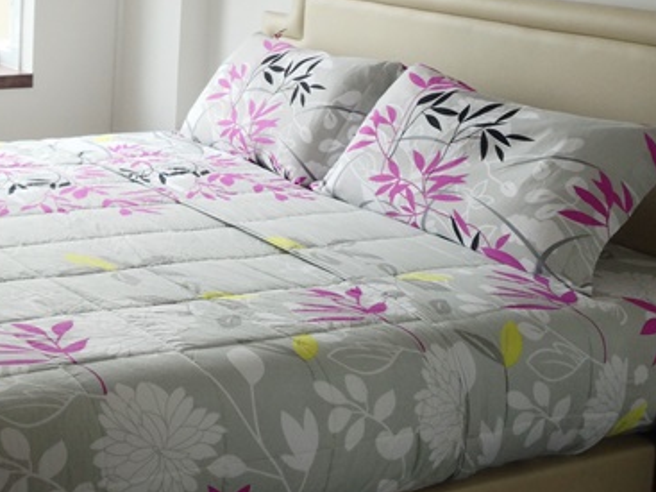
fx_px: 1364
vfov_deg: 20.0
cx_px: 89
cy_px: 41
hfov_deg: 26.3
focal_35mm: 72
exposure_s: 1/120
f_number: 2.4
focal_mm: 4.12
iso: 80
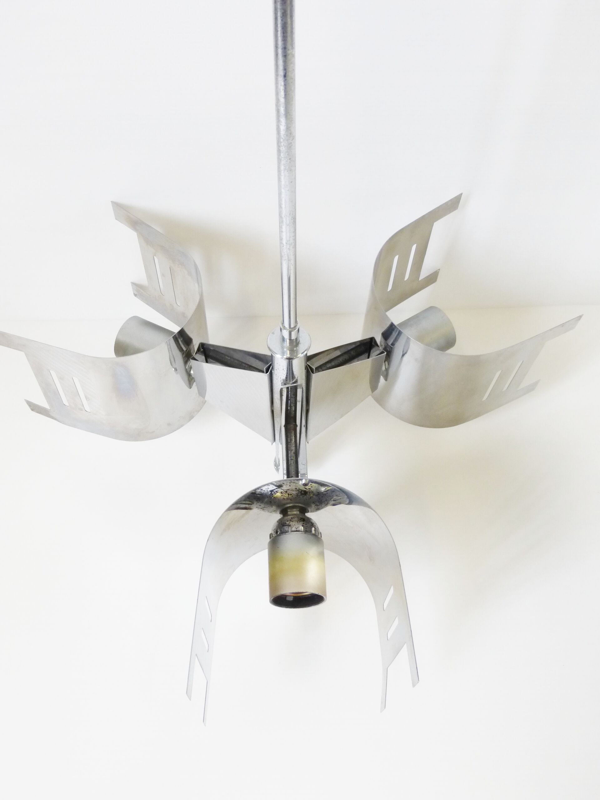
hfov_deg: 45.4
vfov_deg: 58.4
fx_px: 716
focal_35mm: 31
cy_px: 400
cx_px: 300
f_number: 3.6
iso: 160
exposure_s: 1/60
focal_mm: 5.4
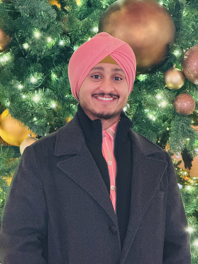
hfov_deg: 12.3
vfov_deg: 16.4
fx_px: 915
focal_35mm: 120
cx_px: 99
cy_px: 132
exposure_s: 1/40
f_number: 2.8
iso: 640
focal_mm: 15.66
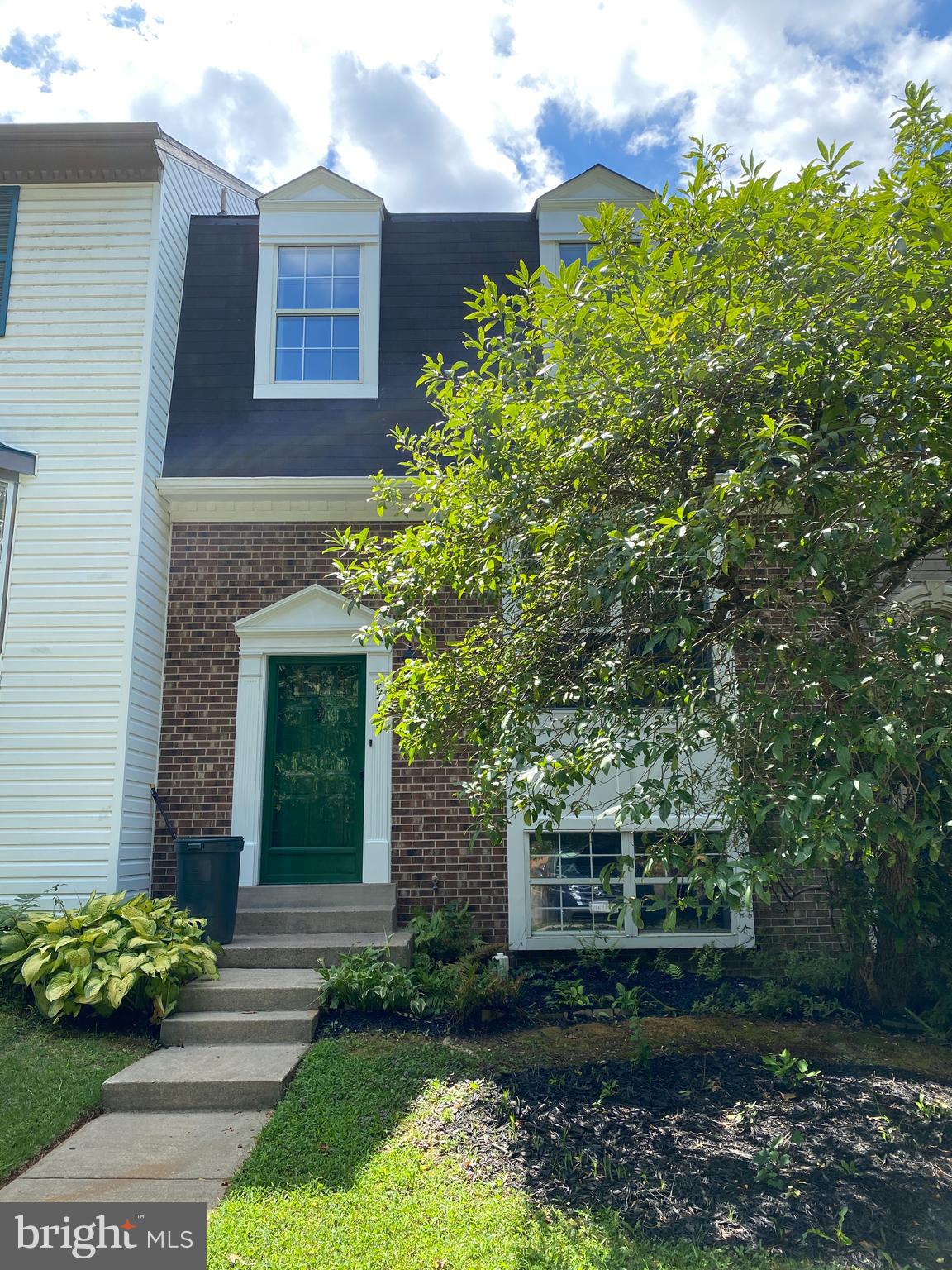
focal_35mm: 26
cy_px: 635
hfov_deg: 53.1
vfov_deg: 67.3
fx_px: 953
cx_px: 476
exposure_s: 1/1043
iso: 32
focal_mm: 4.25
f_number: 1.8
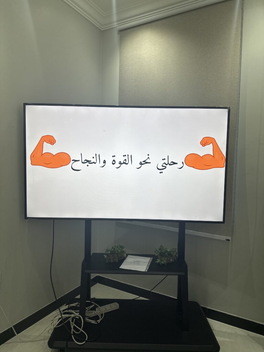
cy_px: 176
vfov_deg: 71.6
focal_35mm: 24
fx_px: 244
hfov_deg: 56.8
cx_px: 132
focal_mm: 6.86
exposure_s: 1/101
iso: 50
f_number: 1.78
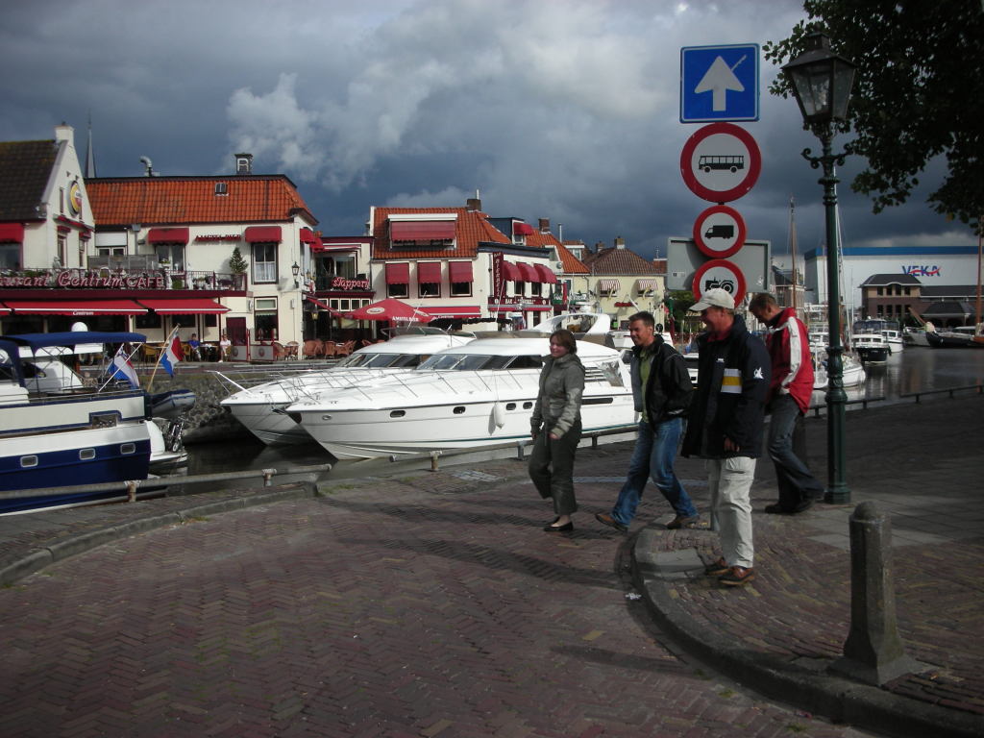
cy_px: 369
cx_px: 492
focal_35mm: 35
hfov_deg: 52.6
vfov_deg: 40.7
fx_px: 995
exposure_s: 1/143
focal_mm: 5.8
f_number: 8.5
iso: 50
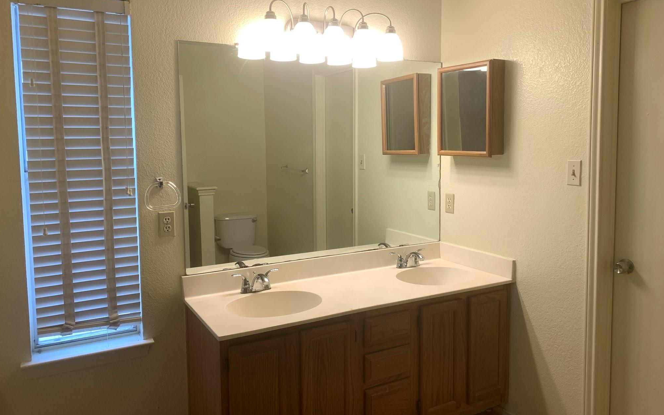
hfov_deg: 66.5
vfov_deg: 44.5
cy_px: 188
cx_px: 333
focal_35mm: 28
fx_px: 507
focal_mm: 4.25
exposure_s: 1/120
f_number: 1.8
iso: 64
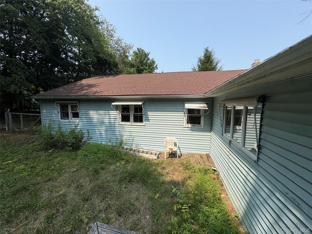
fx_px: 126
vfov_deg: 85.7
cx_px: 156
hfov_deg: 102.1
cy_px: 117
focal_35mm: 14
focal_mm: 2.22
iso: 40
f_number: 2.2
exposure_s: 1/1506
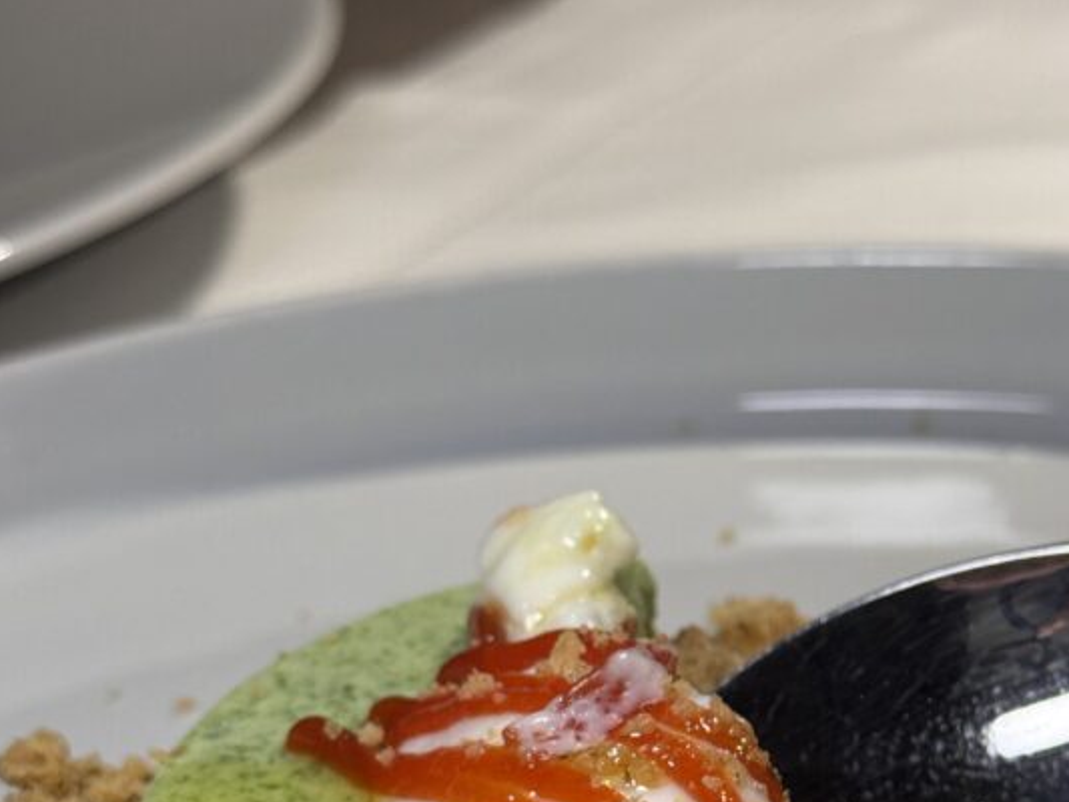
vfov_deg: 16.3
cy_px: 642
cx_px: 682
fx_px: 2780
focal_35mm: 90
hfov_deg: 21.7
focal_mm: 6.76
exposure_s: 1/72
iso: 100
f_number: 1.78
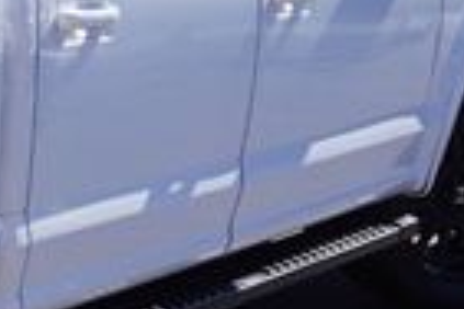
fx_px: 1753
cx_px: -339
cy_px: 197
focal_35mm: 136
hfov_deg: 13.7
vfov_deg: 10.1
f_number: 11
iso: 100
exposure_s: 1/100
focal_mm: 20
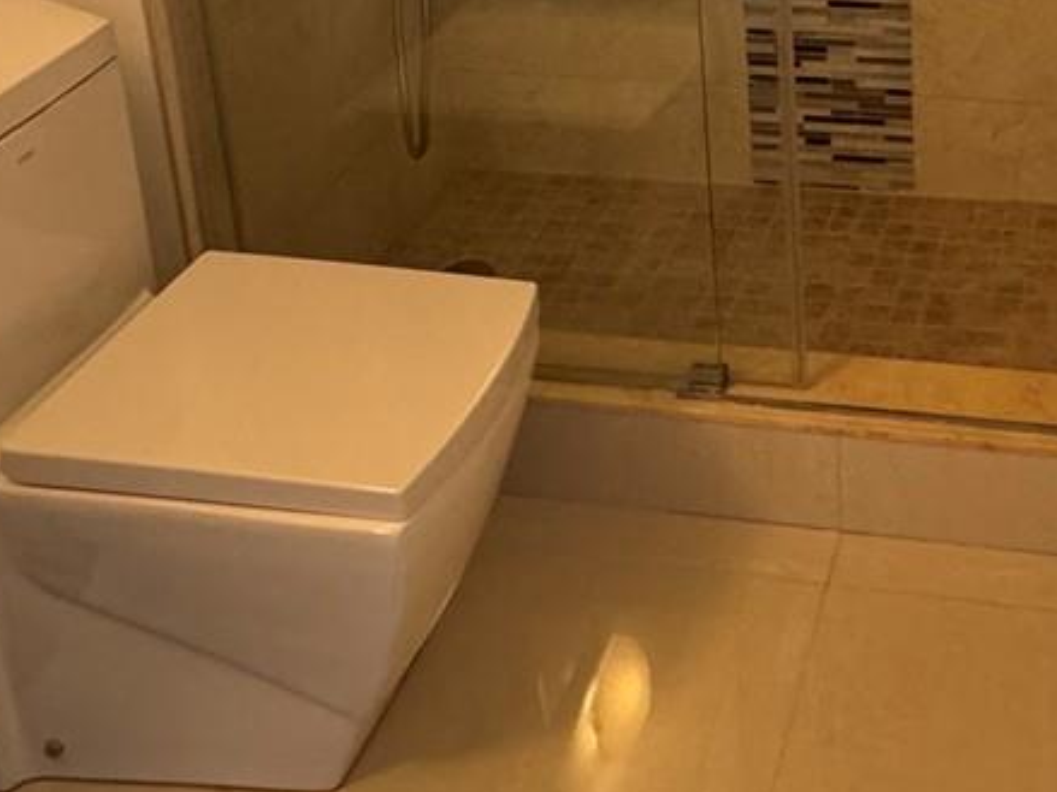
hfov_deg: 36.2
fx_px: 1557
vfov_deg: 25.4
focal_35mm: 51
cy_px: -176
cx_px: 850
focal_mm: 2.22
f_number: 2.2
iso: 320
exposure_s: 1/60
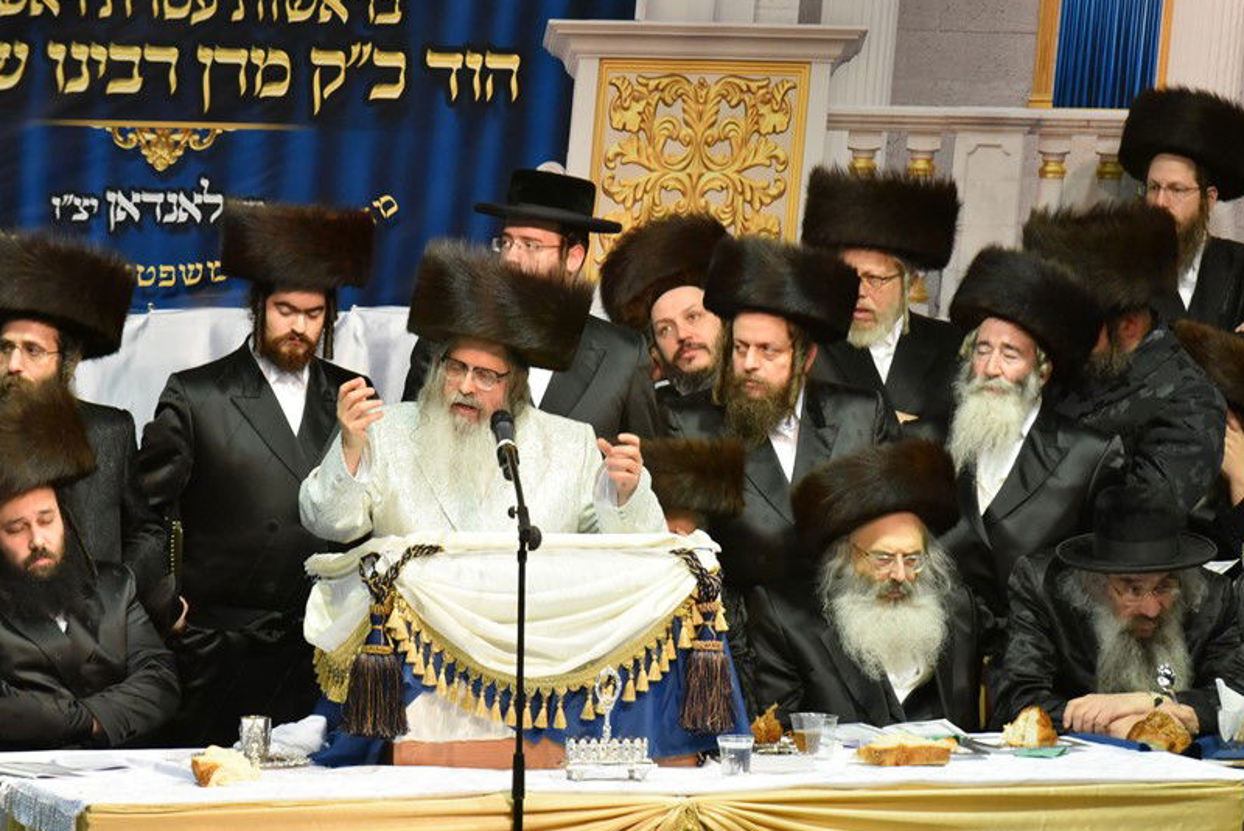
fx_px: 8849
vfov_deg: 5.4
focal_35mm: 256
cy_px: 485
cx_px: 610
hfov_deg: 8.0
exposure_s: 1/125
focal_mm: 200
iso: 3200
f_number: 7.1
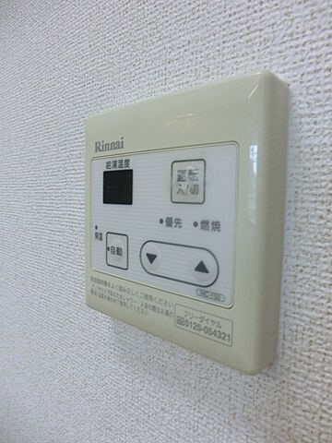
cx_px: 166
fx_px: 307
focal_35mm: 24
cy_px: 222
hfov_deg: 56.8
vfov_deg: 71.6
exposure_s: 1/60
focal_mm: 4.3
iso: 160
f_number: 3.2
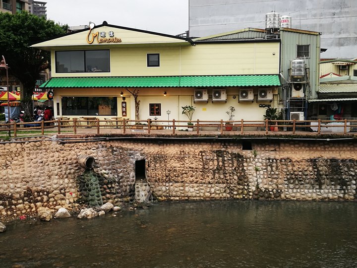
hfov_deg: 49.0
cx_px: 178
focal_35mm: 38
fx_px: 392
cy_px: 134
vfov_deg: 37.7
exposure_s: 1/100
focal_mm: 4.5
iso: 64
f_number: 2.2
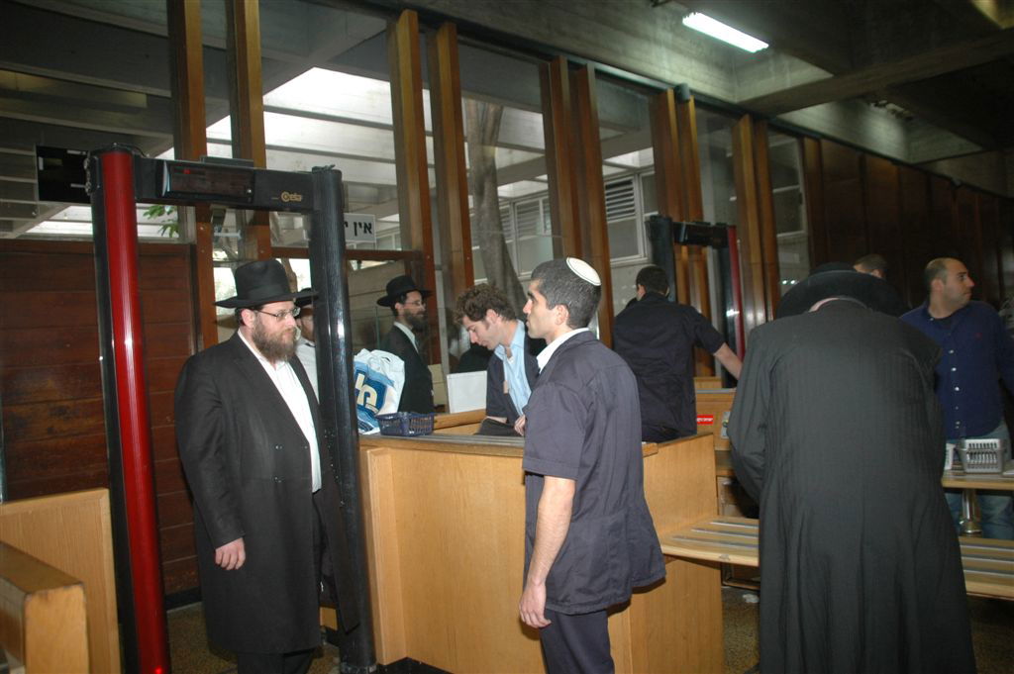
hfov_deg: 29.3
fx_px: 1942
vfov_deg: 19.7
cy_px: 337
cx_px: 507
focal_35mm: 69
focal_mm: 46
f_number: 5
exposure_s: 1/60
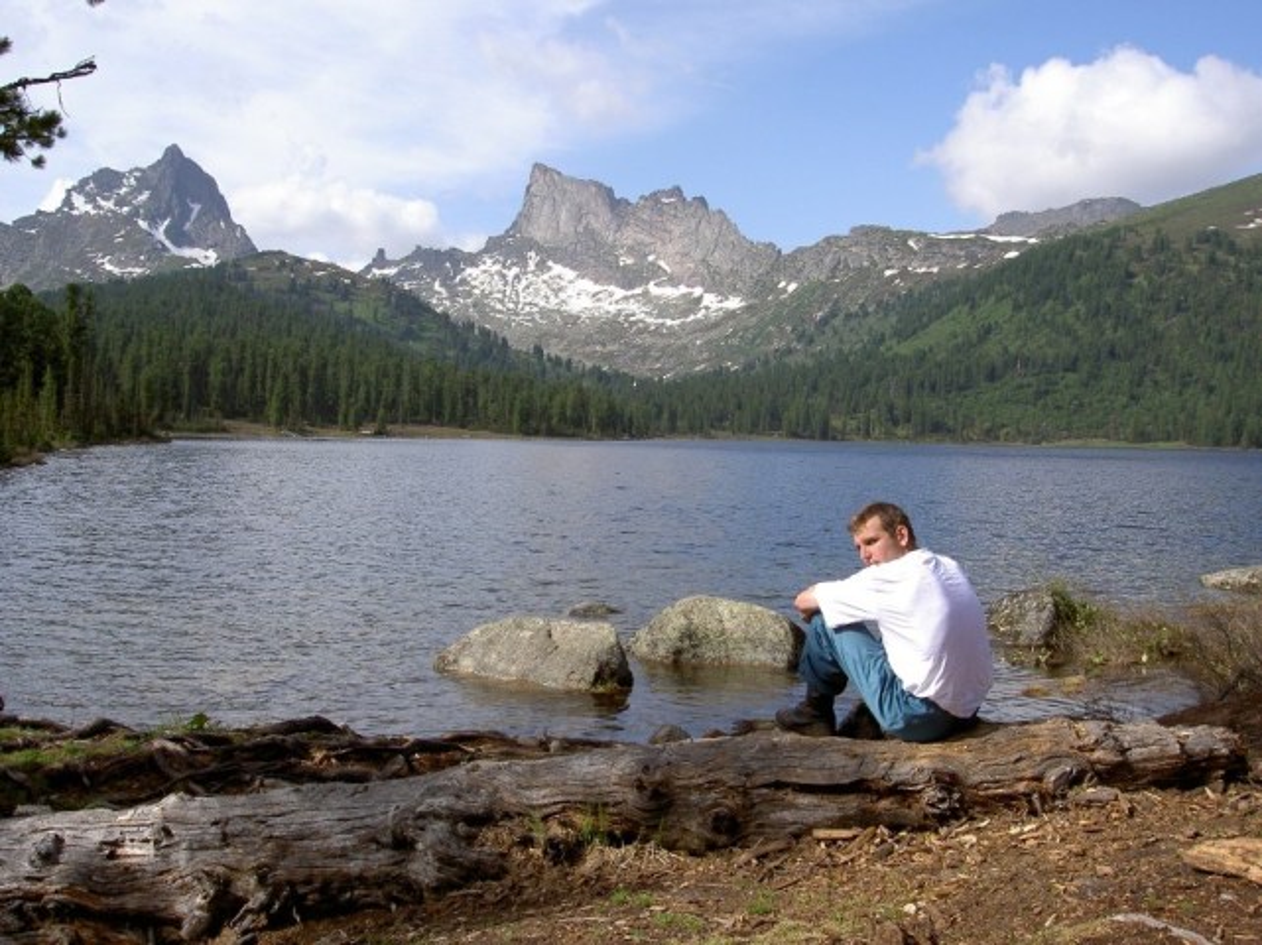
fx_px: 1421
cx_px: 631
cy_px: 472
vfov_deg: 36.8
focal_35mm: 39
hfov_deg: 47.9
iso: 50
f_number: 4.7
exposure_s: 1/400
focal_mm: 8
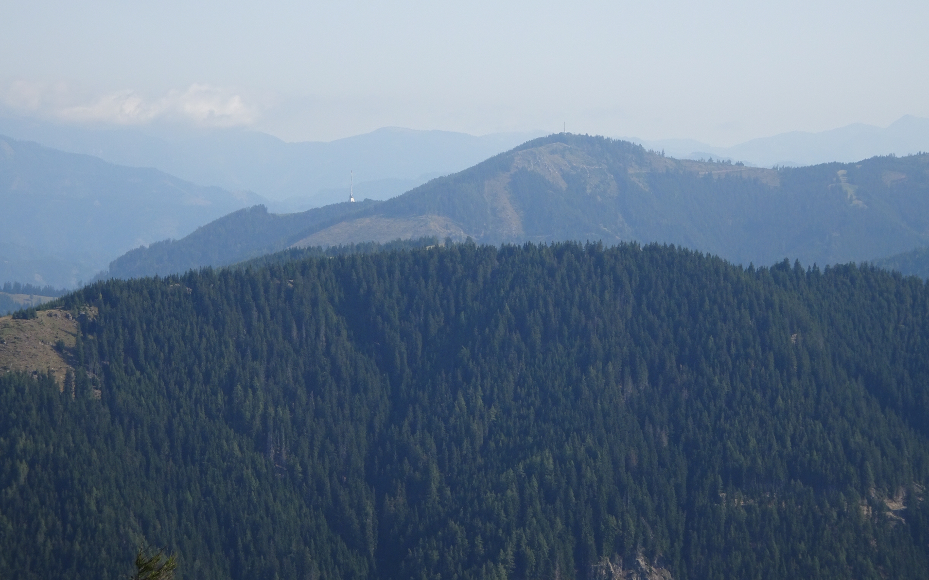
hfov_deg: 15.9
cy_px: 232
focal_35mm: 131
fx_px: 3316
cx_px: 465
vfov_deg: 10.0
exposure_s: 1/320
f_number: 5.6
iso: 80
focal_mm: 20.96
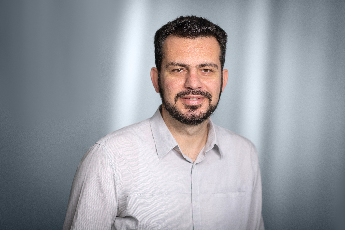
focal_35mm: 85
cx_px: 172
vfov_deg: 16.1
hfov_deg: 23.9
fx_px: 815
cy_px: 115
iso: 320
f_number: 2.5
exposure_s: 1/250
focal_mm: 85
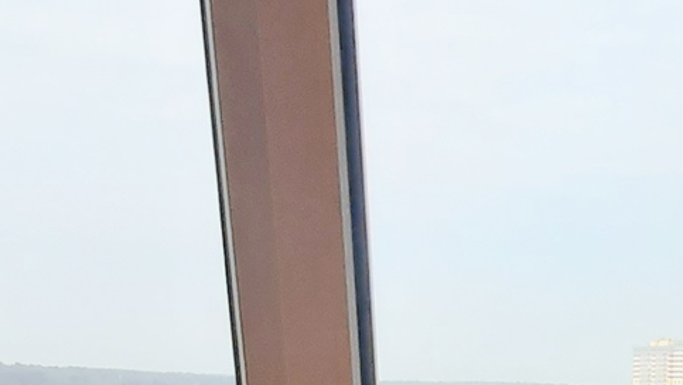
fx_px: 1087
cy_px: 788
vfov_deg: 15.6
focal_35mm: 60
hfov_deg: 32.9
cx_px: 632
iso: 40
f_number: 2.2
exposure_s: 1/343
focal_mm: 1.42
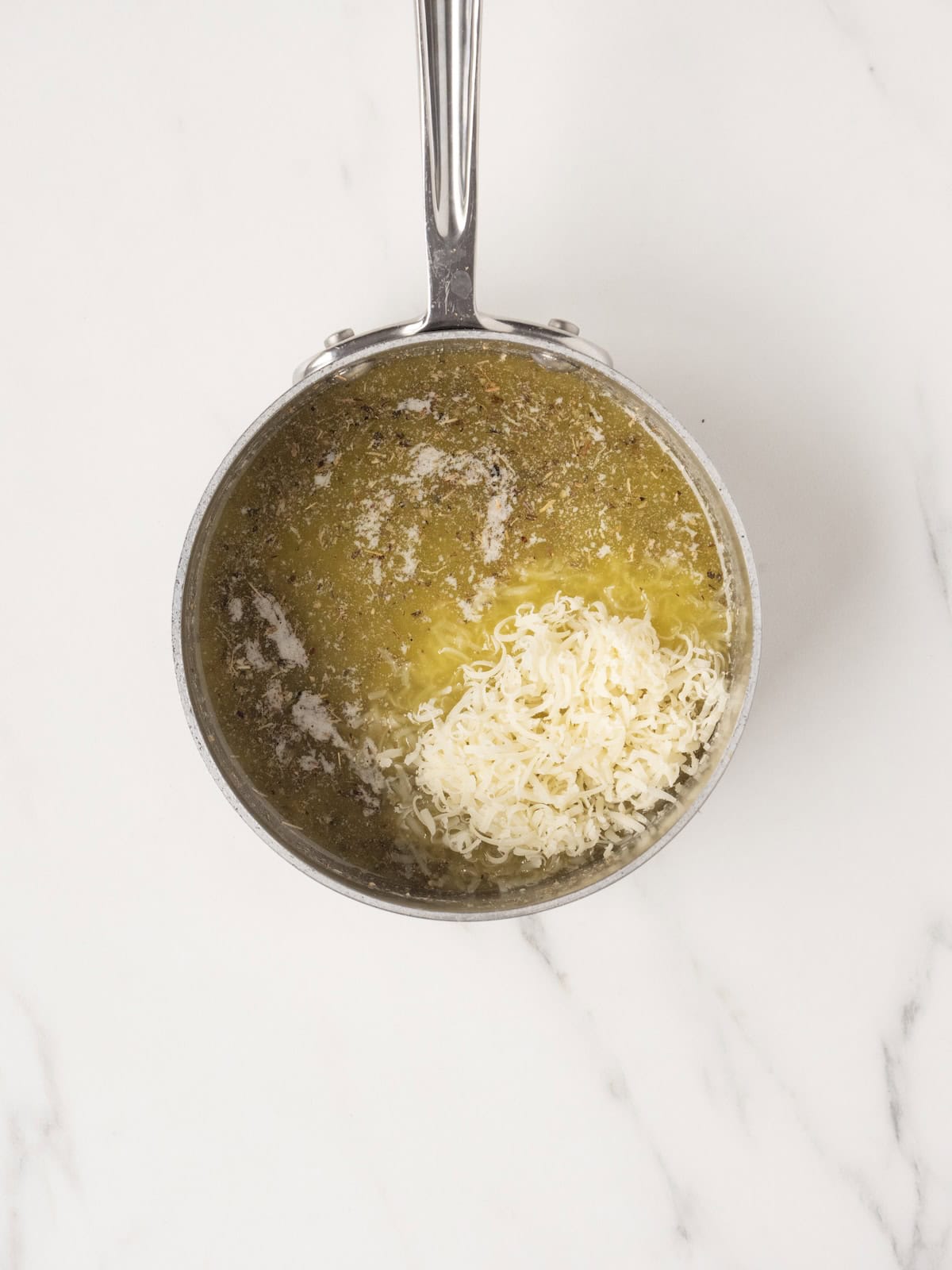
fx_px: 4400
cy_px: 635
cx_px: 476
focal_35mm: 120
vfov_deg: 16.4
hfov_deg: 12.3
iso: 800
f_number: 5.6
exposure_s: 1/25
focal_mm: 60
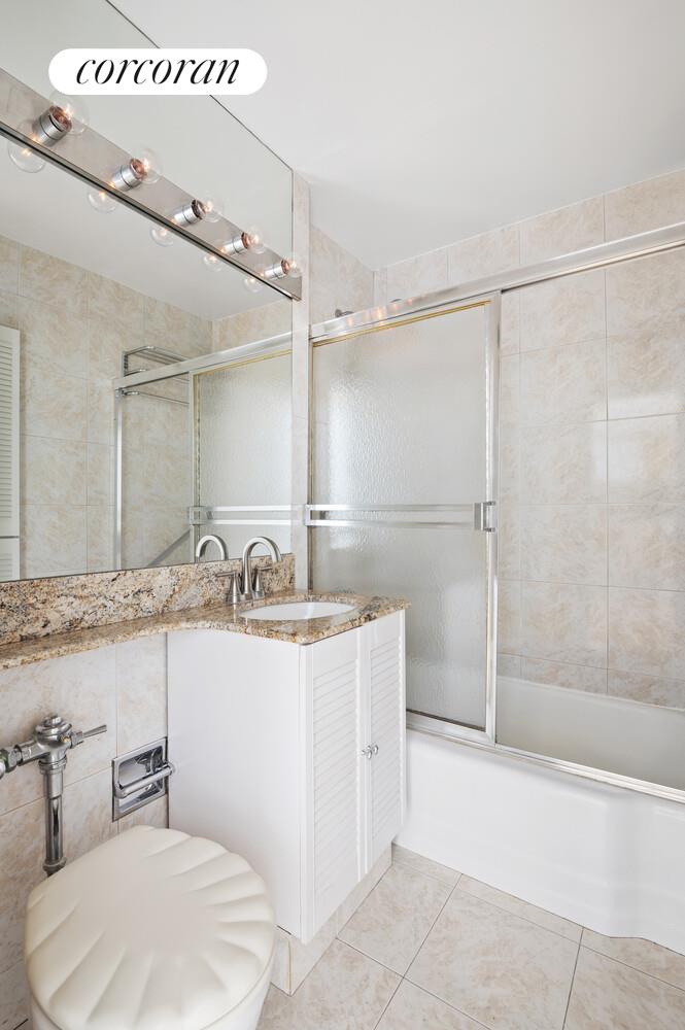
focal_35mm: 16
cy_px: 515
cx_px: 342
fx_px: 457
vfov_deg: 96.8
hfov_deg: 73.6
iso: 400
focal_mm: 16
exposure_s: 30
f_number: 10
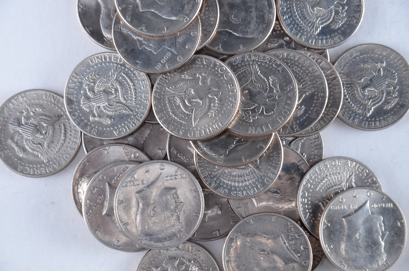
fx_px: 1786
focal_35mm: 158
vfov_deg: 8.7
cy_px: 136
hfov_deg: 13.1
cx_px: 204
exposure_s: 1/160
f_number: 8
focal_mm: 105
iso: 100
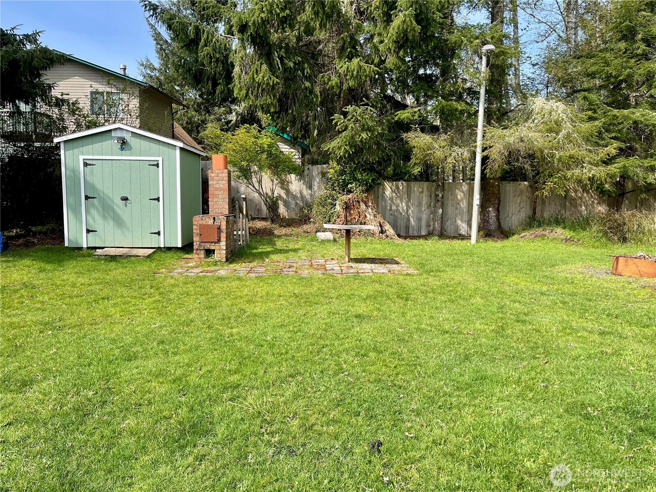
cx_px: 328
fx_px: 474
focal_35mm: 25
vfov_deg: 54.9
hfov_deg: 69.4
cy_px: 246
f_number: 1.6
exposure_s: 1/1279
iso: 32
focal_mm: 5.1
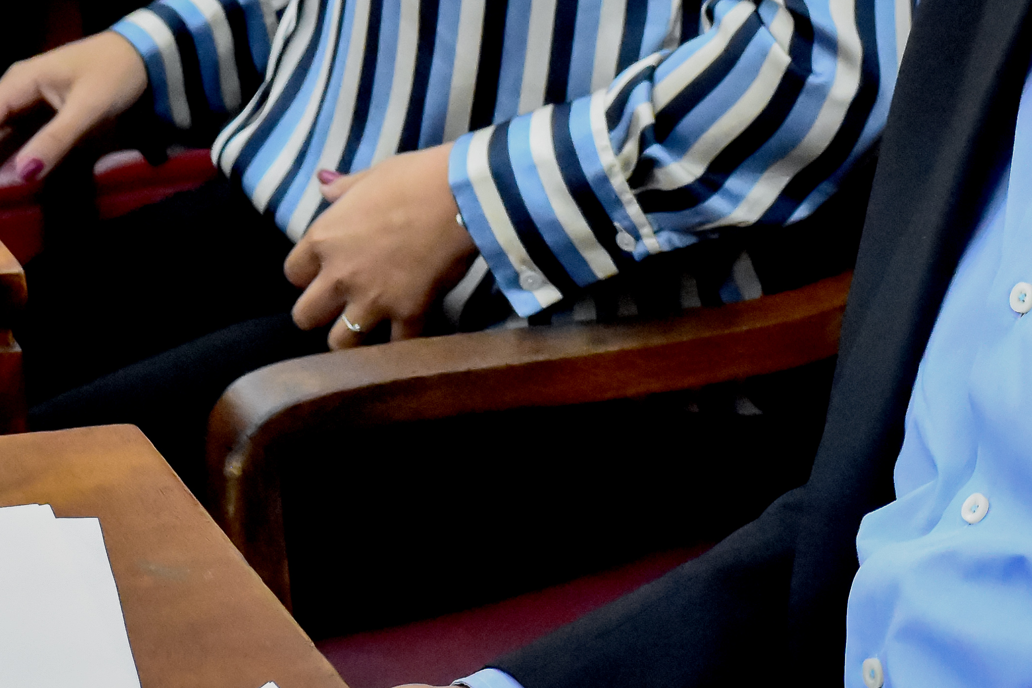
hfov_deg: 13.8
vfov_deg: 9.2
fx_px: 4197
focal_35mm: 146
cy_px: -158
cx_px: 1013
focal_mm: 35
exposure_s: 1/250
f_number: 3.5
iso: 6400
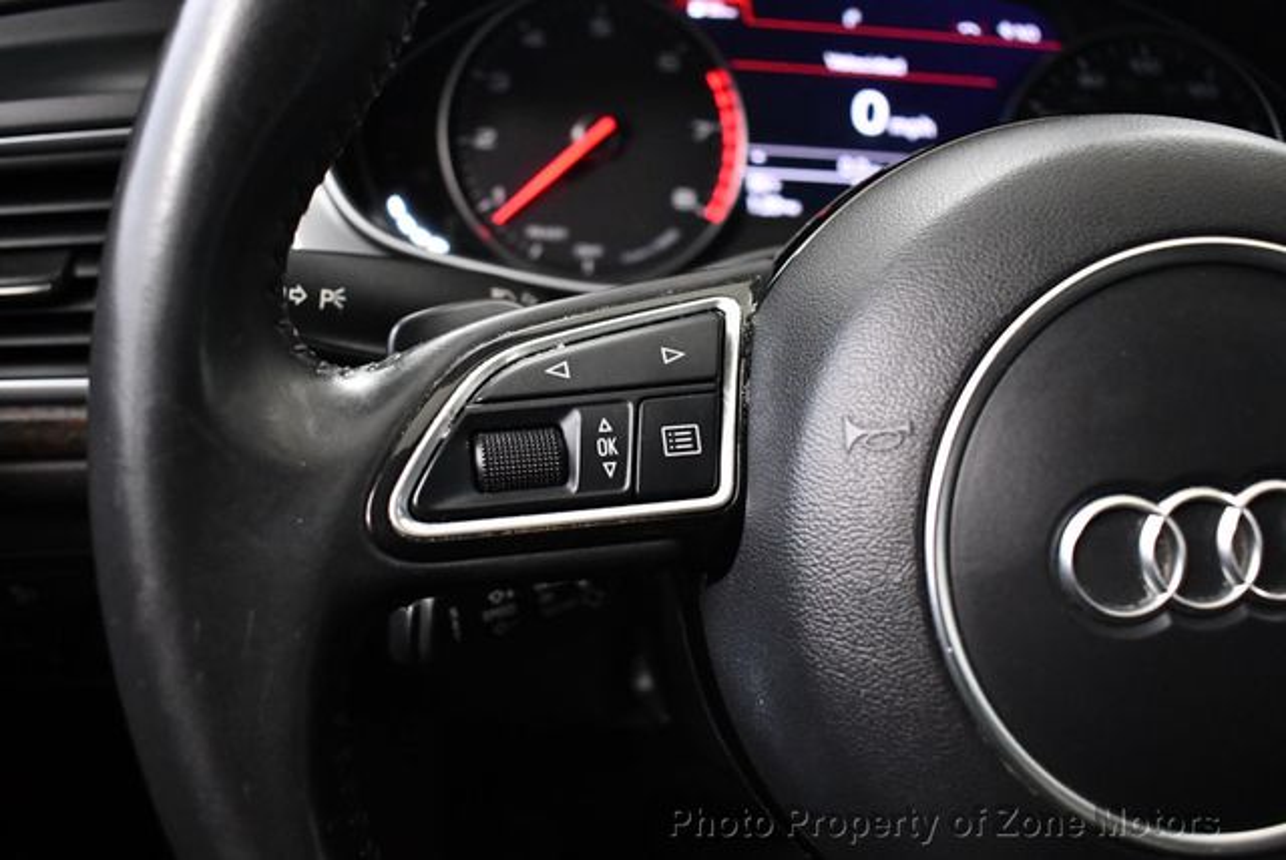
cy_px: 430
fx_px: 1287
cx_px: 643
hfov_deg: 53.1
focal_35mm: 36
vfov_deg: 36.9
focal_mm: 18
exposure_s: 1/80
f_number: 3.5
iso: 3200
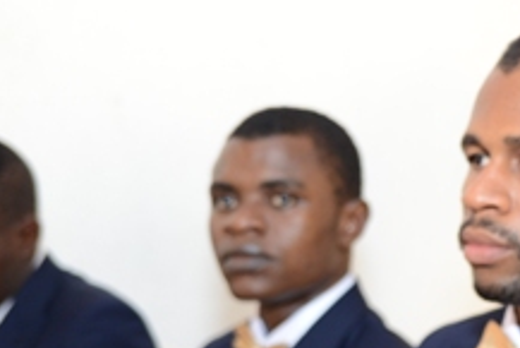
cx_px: 538
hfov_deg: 18.0
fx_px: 1590
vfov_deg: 12.3
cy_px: 379
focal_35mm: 110
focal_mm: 38
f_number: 2.8
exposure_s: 1/100
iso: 1000
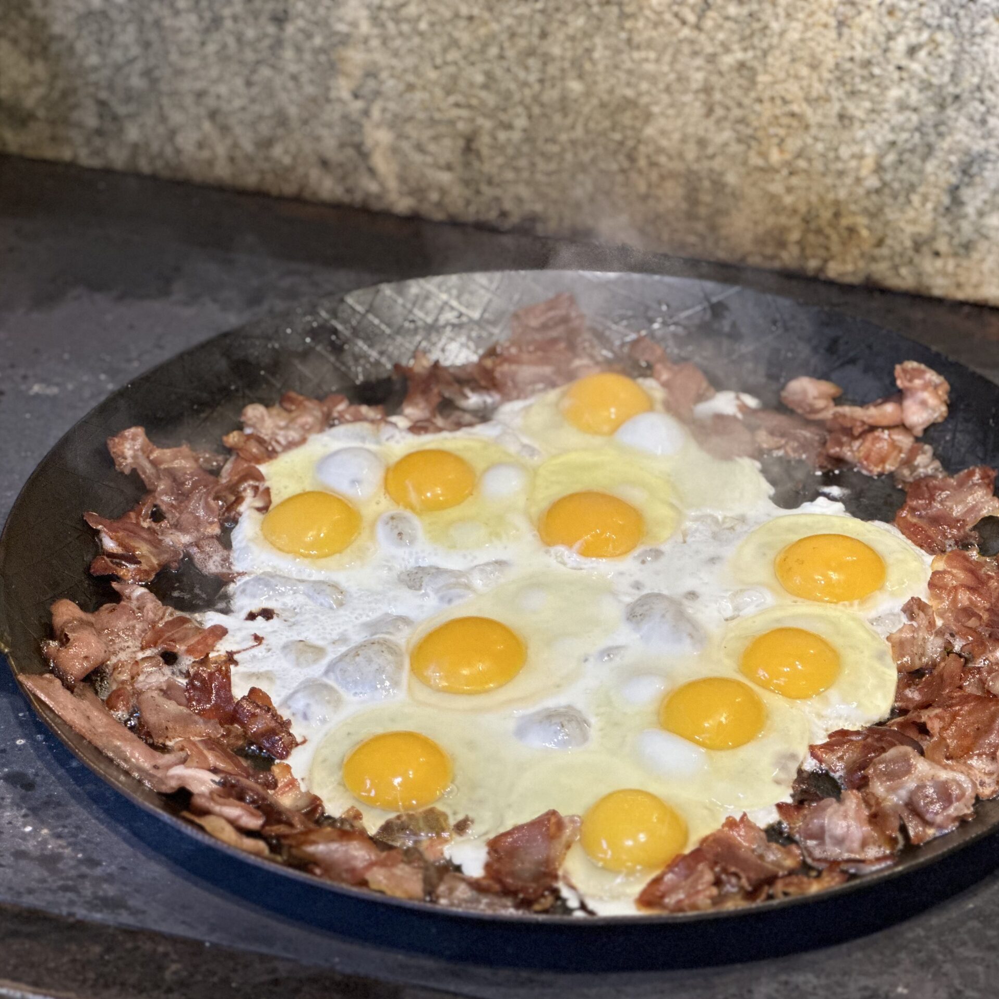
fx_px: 2971
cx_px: 575
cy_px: 500
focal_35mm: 91
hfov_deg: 19.1
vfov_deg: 19.1
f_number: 2.8
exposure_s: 1/33
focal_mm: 9
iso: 320
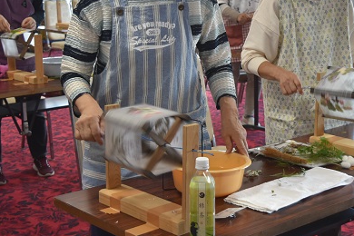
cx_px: 243
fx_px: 737
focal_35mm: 75
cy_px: 105
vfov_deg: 18.2
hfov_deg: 26.8
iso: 400
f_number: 5
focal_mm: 30
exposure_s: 1/100
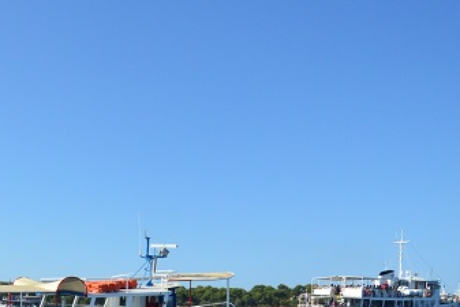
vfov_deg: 25.5
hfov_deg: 39.0
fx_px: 614
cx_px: 74
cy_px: 357
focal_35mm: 48
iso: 560
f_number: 4
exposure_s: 1/8000
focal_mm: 12
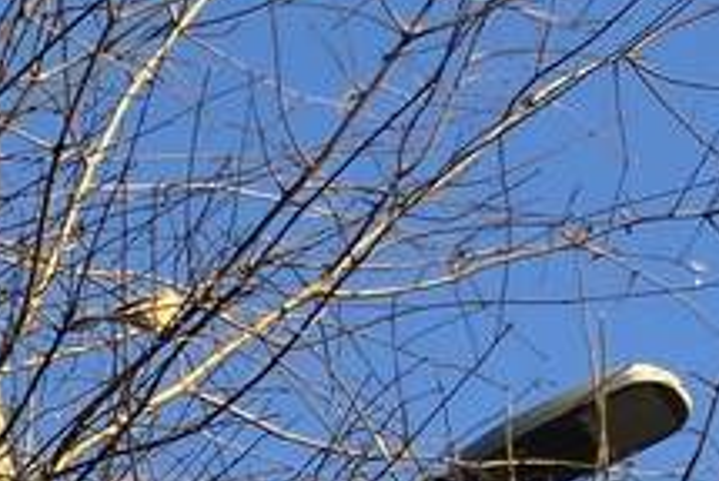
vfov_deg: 7.5
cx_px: -1070
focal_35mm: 173
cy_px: 1126
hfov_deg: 10.2
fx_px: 3460
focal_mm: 3.99
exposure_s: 1/558
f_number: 1.8
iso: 32
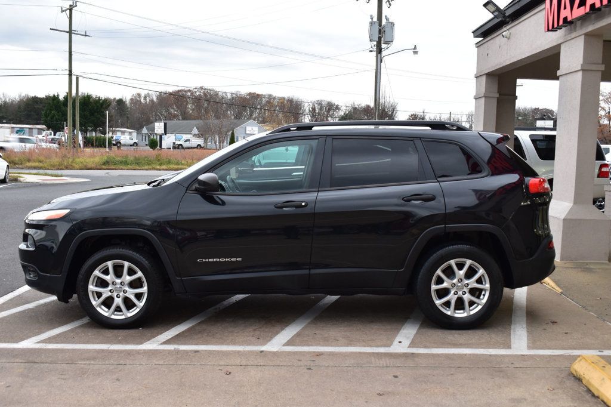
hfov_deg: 47.9
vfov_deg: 33.0
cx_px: 306
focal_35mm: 40
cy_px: 204
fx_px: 687
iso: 400
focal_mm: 27
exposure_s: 1/25
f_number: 7.1
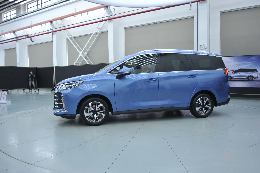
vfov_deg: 43.6
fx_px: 217
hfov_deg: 62.0
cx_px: 130
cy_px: 86
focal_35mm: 30
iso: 320
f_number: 4.5
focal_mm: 30
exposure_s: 1/50
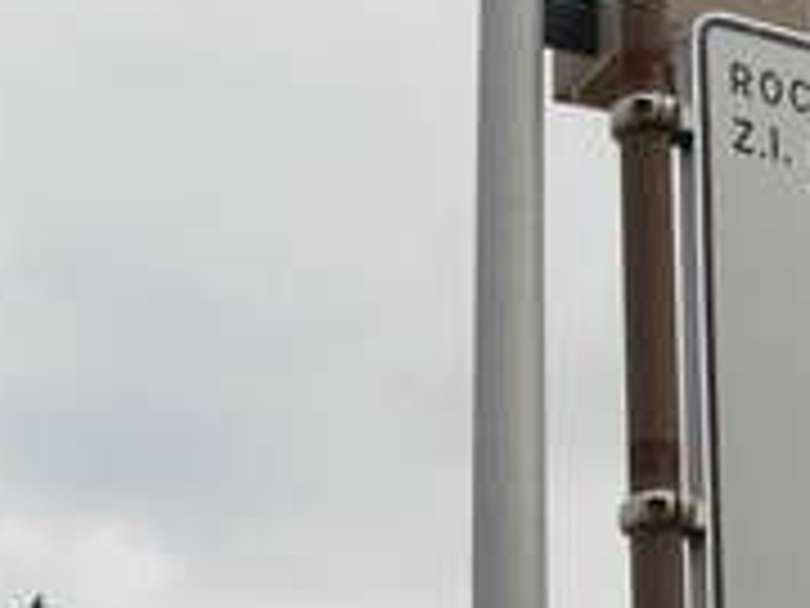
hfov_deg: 15.2
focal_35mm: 127
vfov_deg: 11.4
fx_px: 2972
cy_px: 775
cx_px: 850
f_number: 4.9
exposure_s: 1/470
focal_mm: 6.3
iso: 79
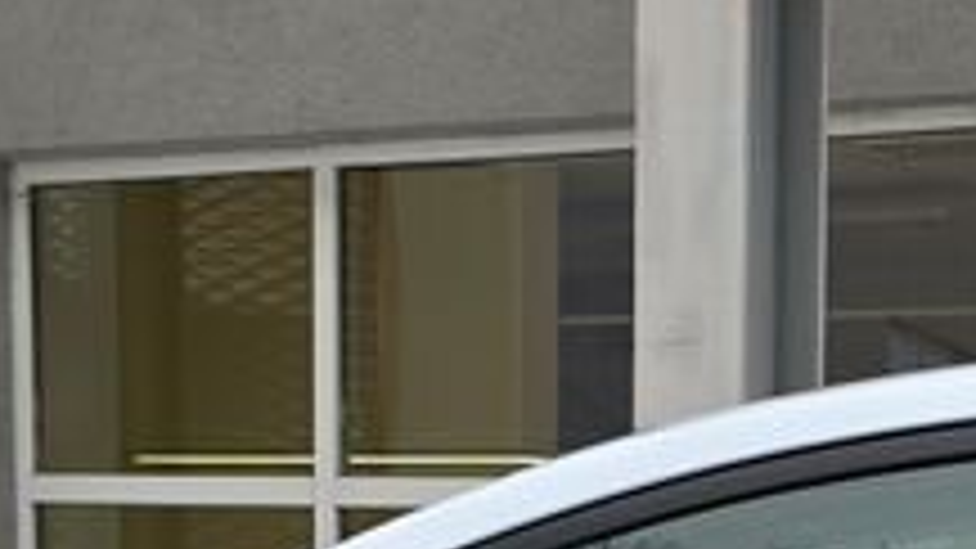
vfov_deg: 9.6
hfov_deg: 17.7
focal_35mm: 118
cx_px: 989
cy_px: 1107
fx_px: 3053
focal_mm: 6.3
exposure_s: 1/180
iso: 40
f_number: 1.7
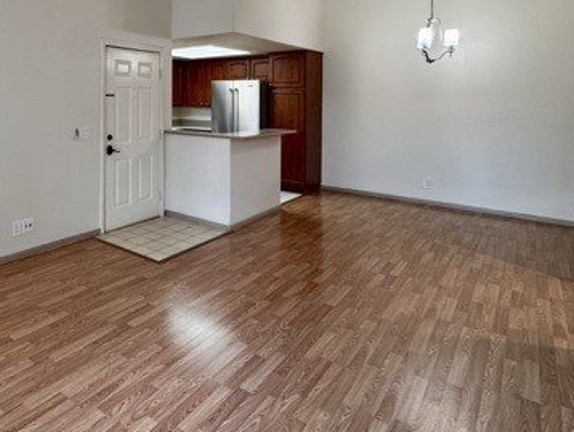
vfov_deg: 52.2
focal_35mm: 25
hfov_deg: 64.3
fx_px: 415
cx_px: 130
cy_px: 101
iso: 200
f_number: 2.2
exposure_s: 1/60
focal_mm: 2.22
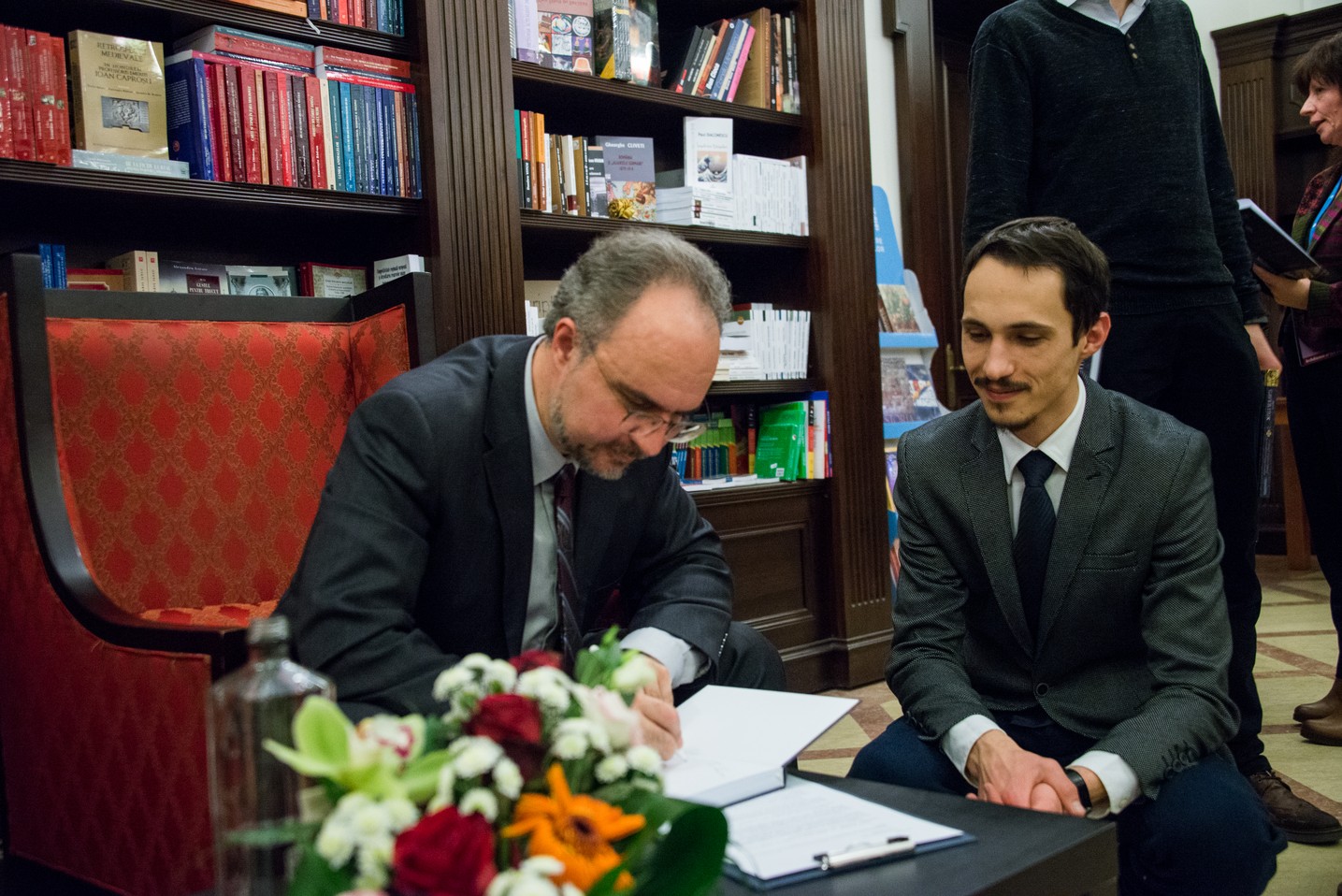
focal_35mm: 40
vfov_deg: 33.4
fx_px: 1492
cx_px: 671
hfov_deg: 48.4
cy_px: 448
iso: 2000
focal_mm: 40
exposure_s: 1/60
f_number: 4
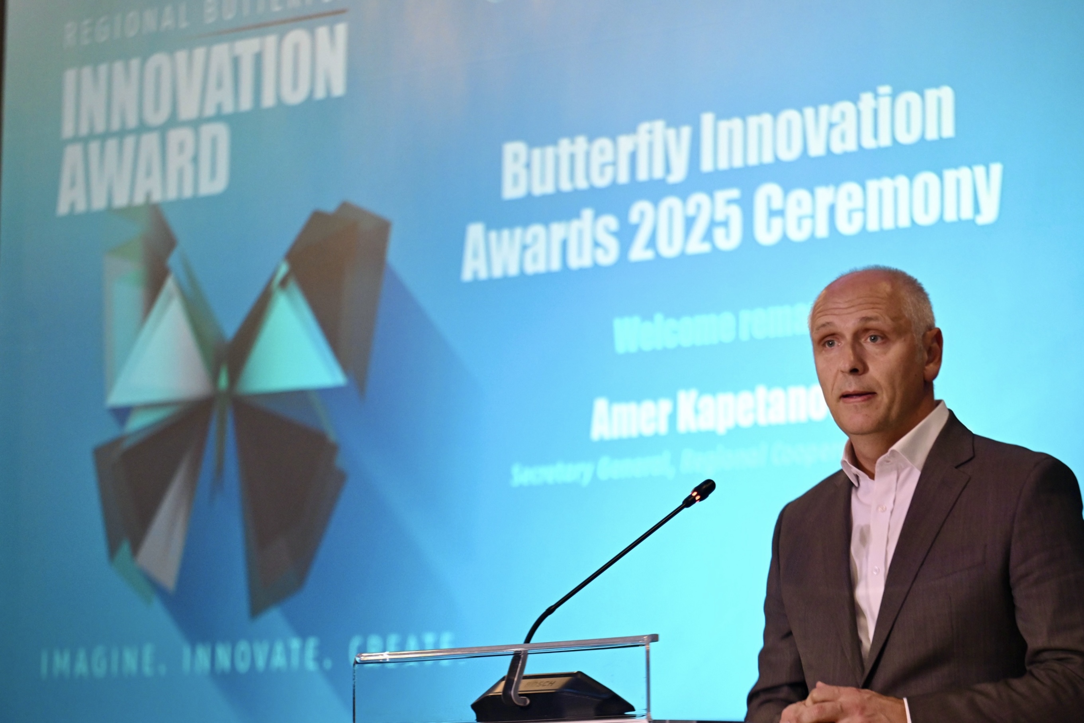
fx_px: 3914
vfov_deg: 10.5
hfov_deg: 15.8
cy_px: 362
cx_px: 542
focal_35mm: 130
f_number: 2.8
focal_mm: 130
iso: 2500
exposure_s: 1/320
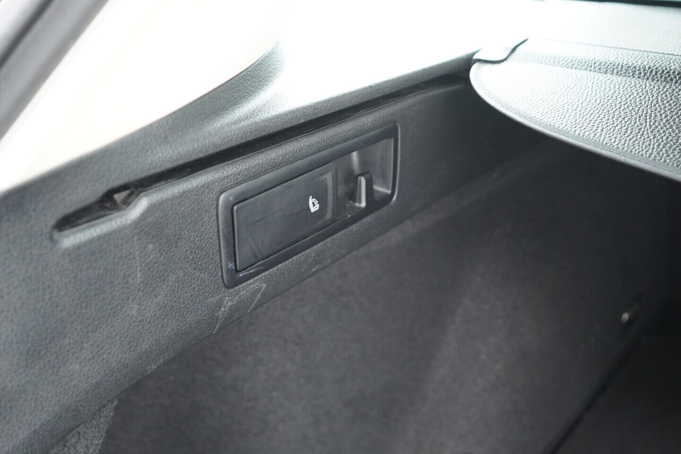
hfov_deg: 53.1
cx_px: 340
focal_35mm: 36
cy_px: 227
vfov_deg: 36.9
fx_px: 681
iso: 1250
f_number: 2.8
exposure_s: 1/40
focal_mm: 24
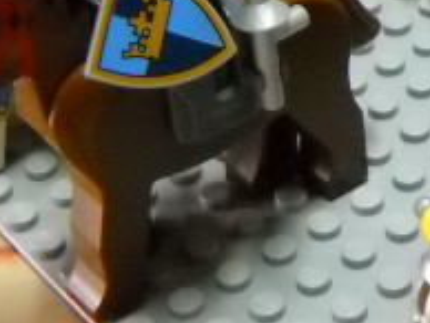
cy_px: -173
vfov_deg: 10.6
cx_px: 581
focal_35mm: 135
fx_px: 1679
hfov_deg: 13.9
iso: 800
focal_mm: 6.72
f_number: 3.1
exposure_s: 1/22
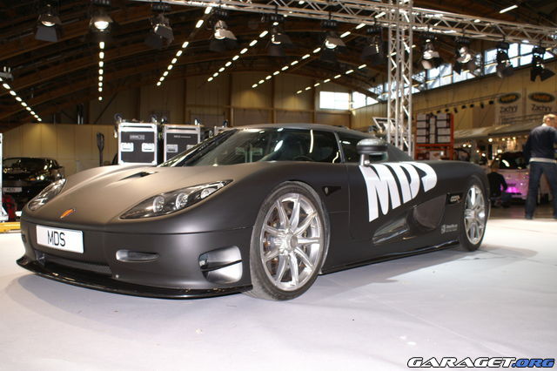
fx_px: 510
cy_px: 186
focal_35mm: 33
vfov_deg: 39.9
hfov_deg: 57.2
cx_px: 278
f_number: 4.5
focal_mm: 22
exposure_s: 1/125
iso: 400
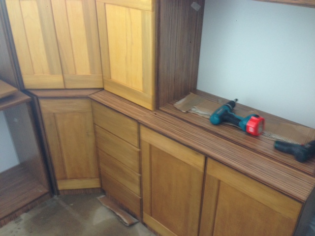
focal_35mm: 33
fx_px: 300
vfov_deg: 42.9
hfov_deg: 55.4
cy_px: 118
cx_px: 158
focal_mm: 4.12
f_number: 2.4
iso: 125
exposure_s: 1/20
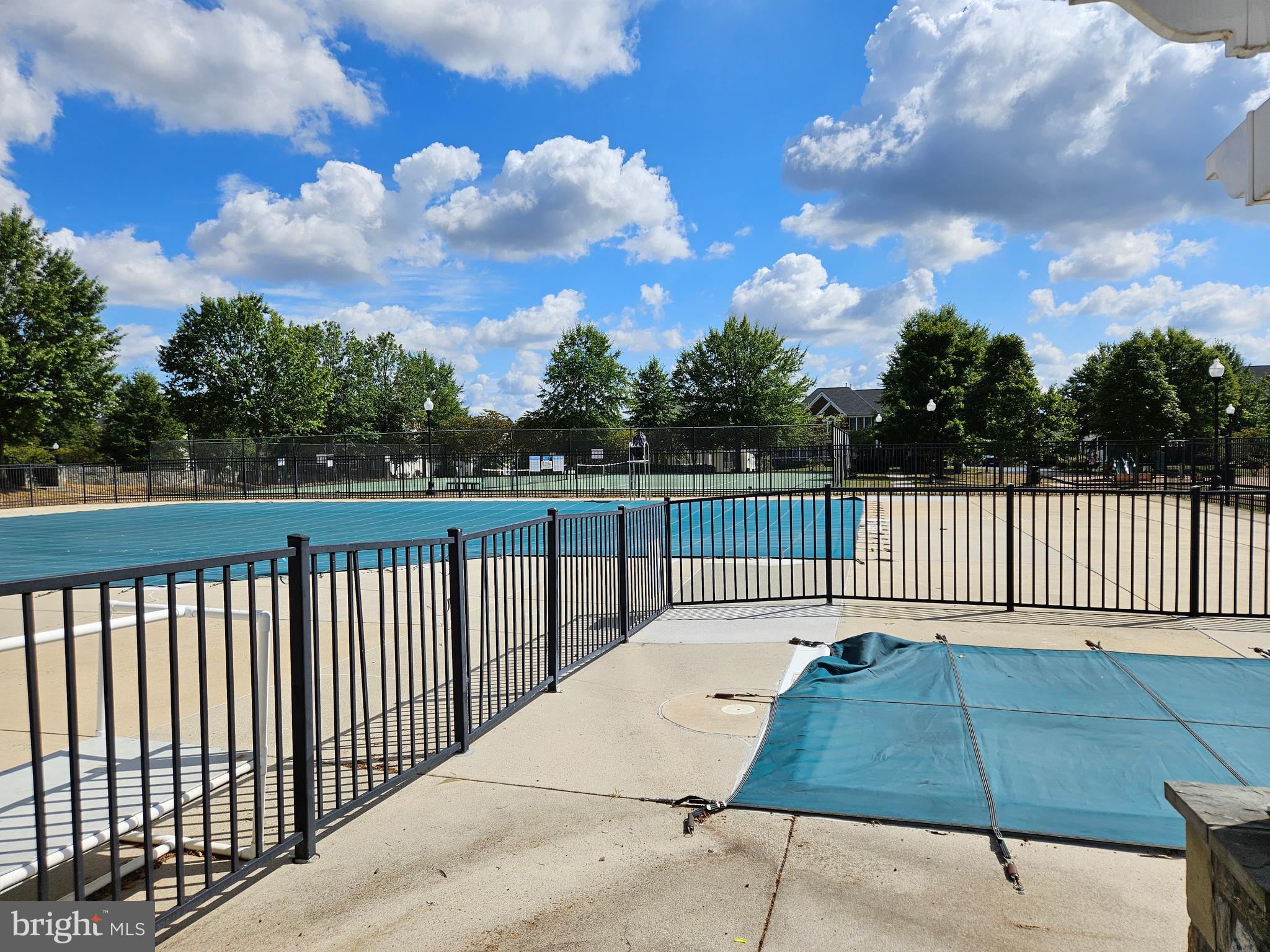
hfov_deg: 73.9
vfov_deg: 58.9
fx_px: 844
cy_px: 476
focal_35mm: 23
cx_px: 635
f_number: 1.8
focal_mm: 5.4
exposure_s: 1/3637
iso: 25
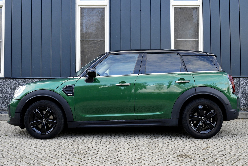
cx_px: 124
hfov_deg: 53.1
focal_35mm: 36
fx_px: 248
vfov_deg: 36.9
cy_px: 83
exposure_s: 1/60
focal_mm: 24
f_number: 8
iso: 560
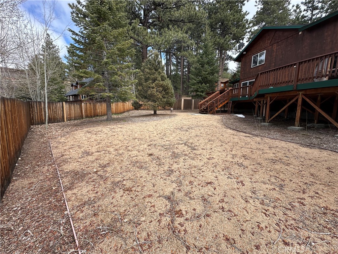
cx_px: 169
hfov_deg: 102.1
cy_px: 127
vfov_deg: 85.7
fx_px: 137
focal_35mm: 14
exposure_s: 1/739
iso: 40
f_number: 2.2
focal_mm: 2.22
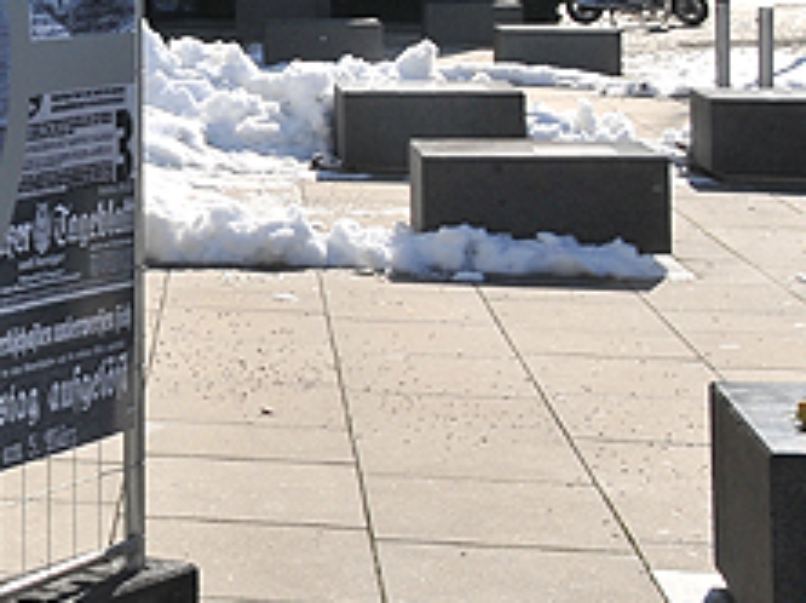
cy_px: -187
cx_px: -359
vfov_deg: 10.7
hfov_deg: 13.8
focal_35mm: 135
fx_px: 3140
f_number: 18
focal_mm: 26
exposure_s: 1/160
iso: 200
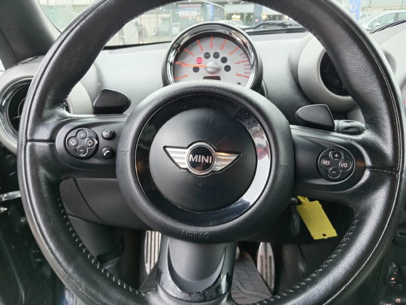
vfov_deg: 54.9
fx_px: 293
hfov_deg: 69.4
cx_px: 203
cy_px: 152
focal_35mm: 25
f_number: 1.8
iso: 924
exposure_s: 1/20
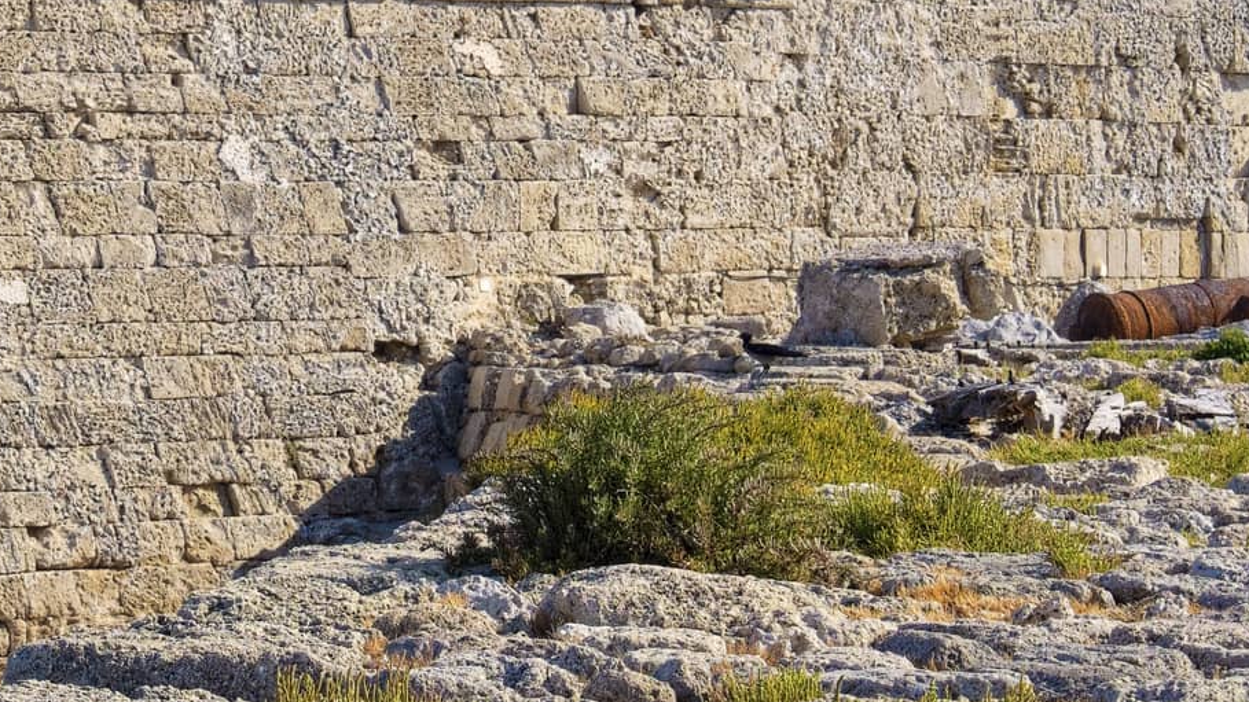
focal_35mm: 172
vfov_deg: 7.0
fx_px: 5696
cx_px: 194
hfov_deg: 12.4
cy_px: -208
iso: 200
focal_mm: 36.6
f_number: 11
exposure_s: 1/250
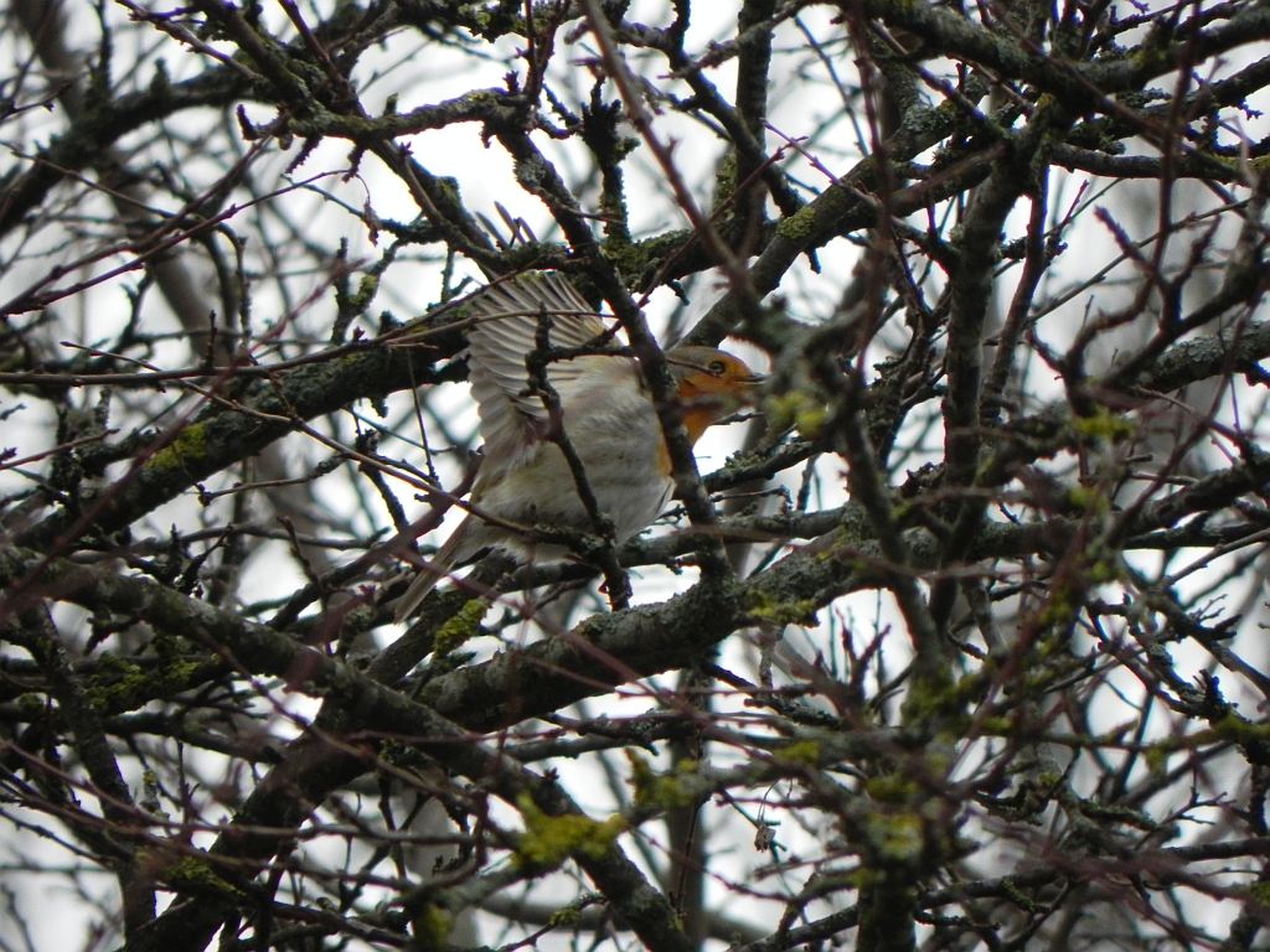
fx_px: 24875
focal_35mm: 678
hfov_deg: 2.9
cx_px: 635
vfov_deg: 2.2
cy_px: 476
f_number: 5
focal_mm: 120
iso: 341
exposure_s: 1/60
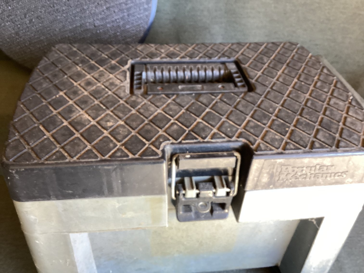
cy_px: 136
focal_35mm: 31
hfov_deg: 58.3
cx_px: 182
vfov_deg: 45.4
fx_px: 326
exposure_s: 1/50
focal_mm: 3.3
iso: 125
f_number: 2.4
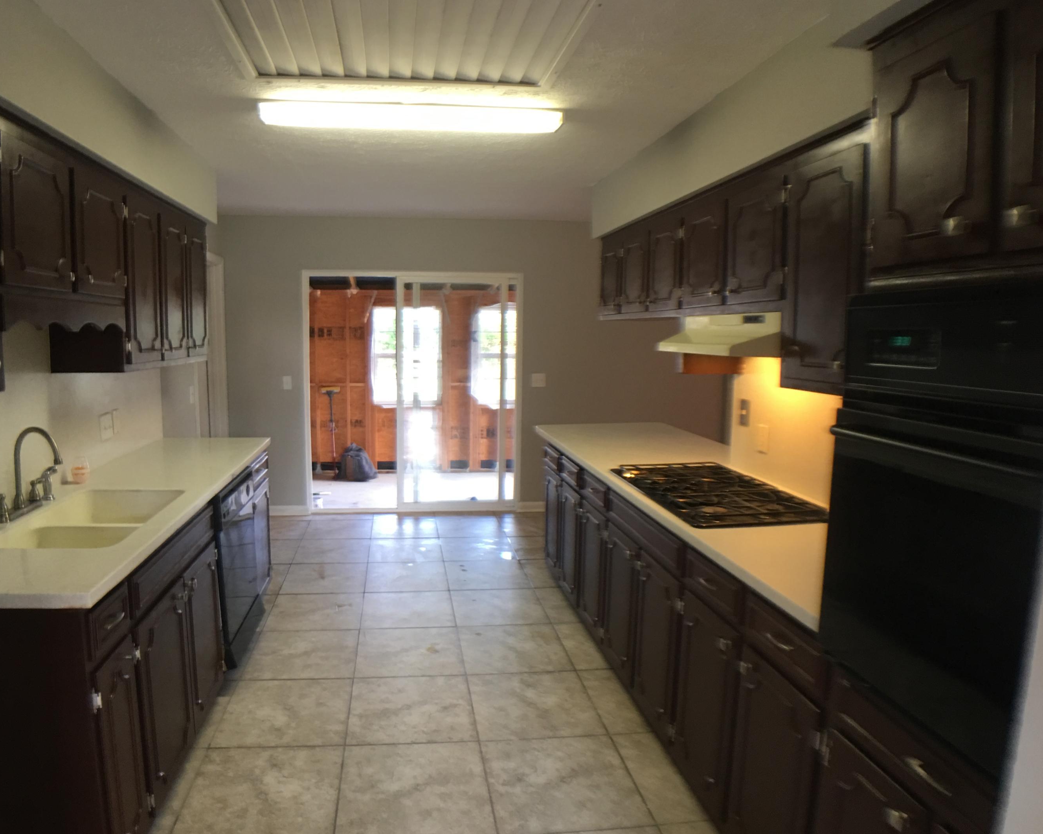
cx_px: 460
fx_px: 988
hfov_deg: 55.5
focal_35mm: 32
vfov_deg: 45.8
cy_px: 417
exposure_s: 1/15
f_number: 2.2
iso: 50
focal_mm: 4.15
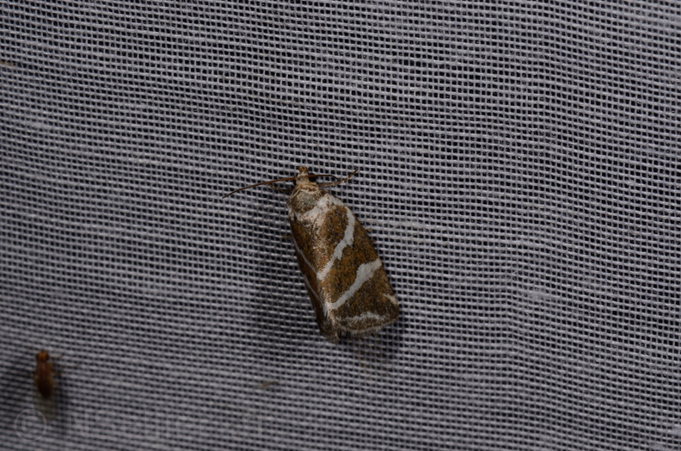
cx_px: 340
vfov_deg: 10.7
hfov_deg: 16.1
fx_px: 2406
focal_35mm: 128
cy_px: 226
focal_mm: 85
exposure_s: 1/60
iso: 100
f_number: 32
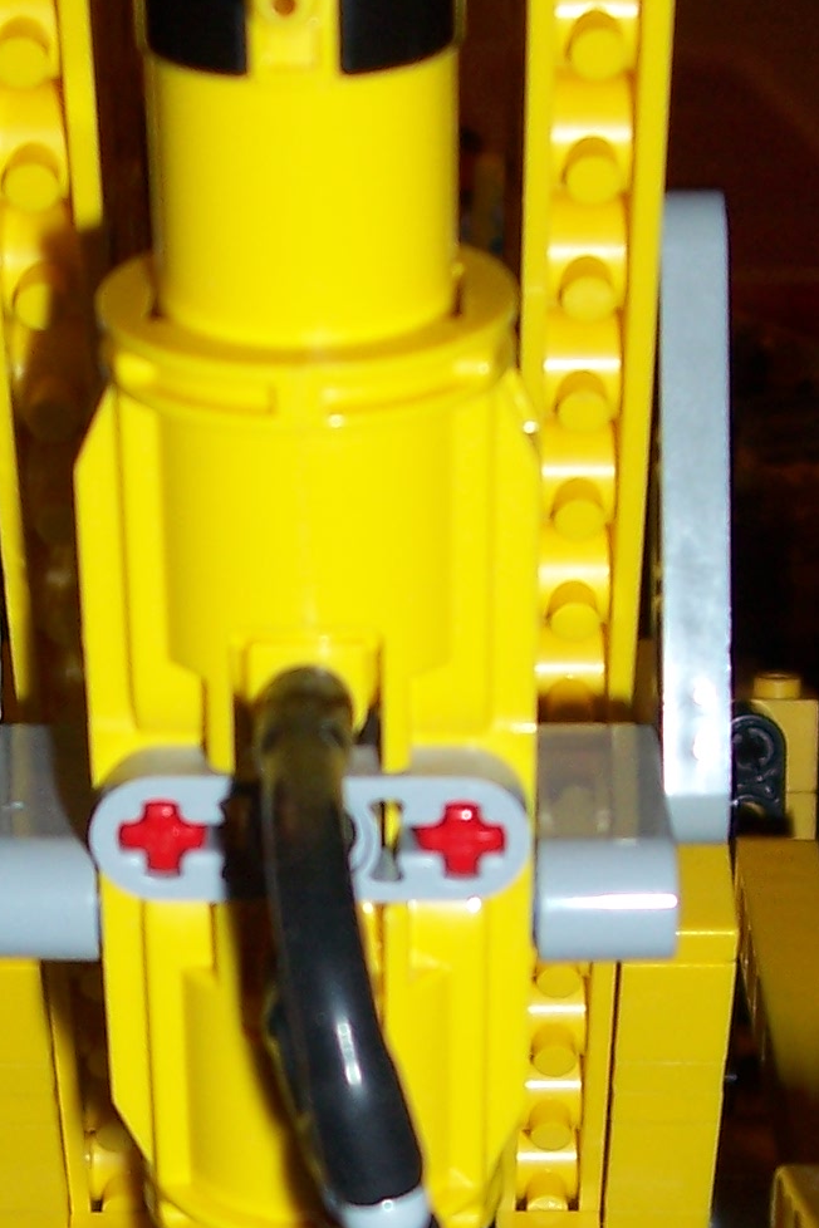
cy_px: 1050
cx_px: 258
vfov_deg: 22.4
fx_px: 3037
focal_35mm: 89
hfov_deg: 15.3
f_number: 2.7
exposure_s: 1/60
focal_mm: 5.6
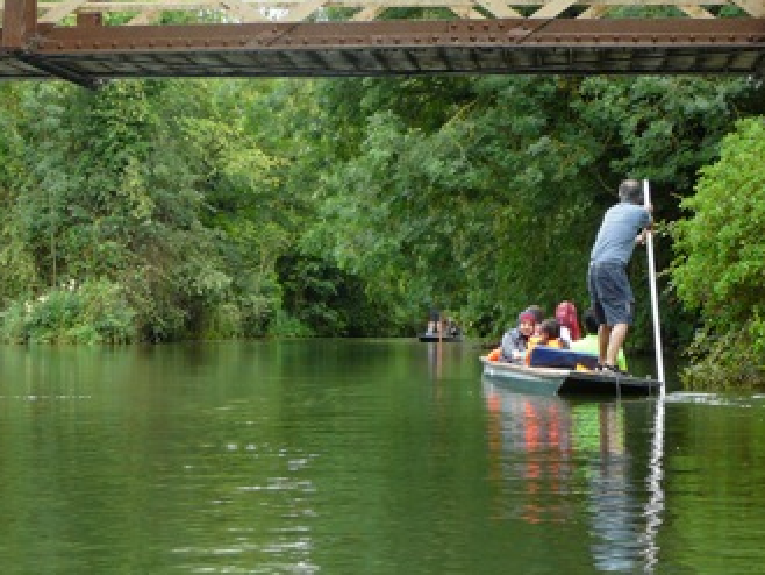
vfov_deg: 14.4
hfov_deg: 19.1
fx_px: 2277
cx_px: 363
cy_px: 265
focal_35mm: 103
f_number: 3.7
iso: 100
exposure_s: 1/60
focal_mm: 11.5
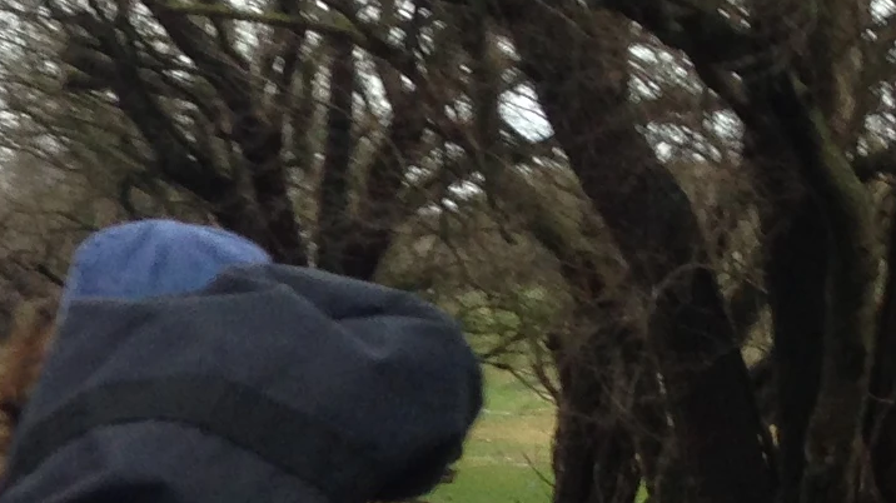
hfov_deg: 12.5
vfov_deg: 7.1
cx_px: -435
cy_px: 1095
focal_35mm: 164
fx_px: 3895
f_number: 2.4
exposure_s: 1/120
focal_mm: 4.13
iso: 80
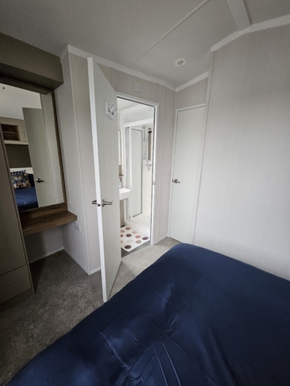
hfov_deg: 89.9
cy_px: 193
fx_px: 145
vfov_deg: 106.2
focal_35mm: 13
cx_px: 145
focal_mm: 1.74
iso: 250
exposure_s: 1/50
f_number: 2.2
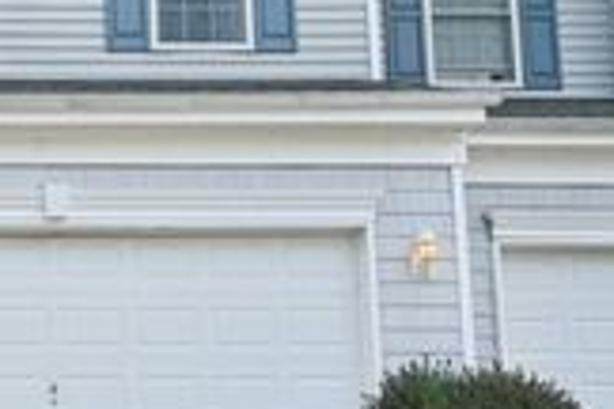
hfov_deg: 25.6
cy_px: 62
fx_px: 1160
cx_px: -178
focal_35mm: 68
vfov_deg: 19.7
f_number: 8
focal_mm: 22
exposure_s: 1/400
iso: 400
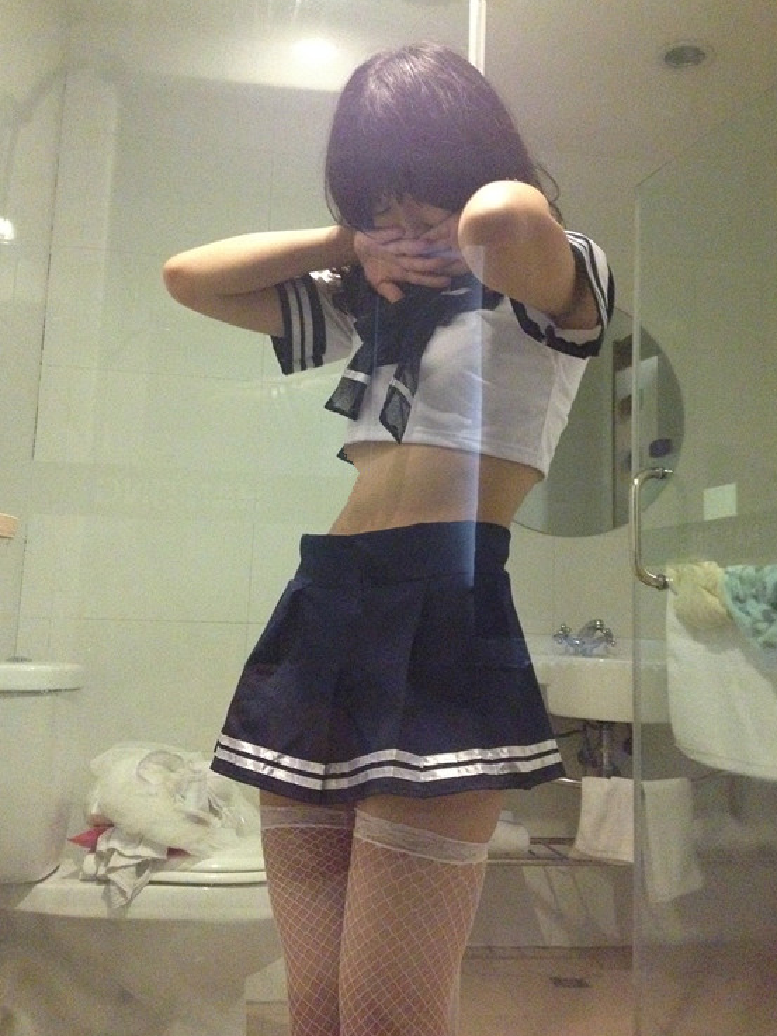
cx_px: 410
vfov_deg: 48.9
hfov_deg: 37.7
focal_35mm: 38
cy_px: 479
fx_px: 1137
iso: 800
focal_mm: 4.28
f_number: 2.4
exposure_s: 1/15
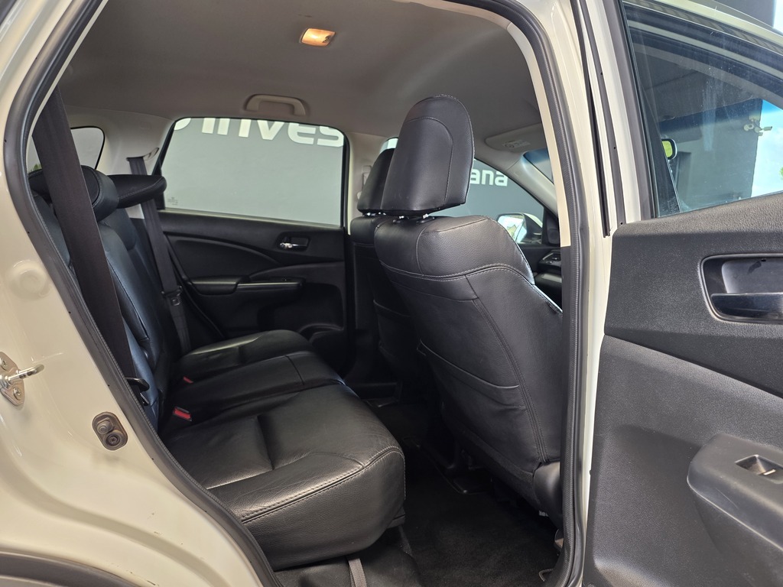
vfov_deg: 58.9
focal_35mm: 23
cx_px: 392
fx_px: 520
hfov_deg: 73.9
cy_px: 294
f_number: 1.7
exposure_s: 1/180
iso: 200
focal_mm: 6.25
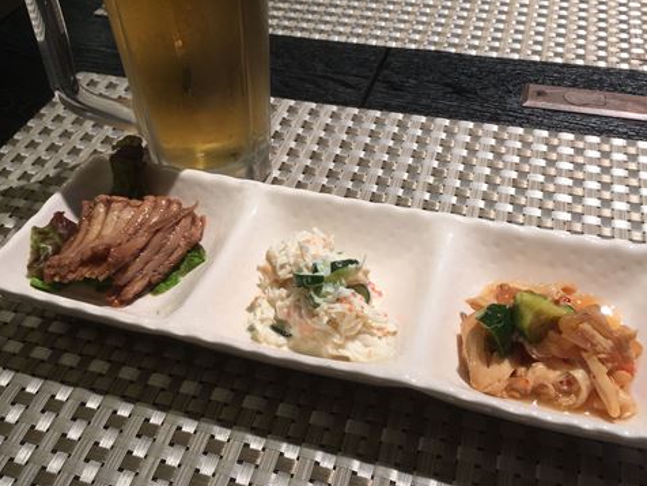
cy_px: 162
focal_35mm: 39
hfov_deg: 47.9
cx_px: 324
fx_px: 729
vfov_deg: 36.4
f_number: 2.2
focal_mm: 4.15
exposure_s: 1/30
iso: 32
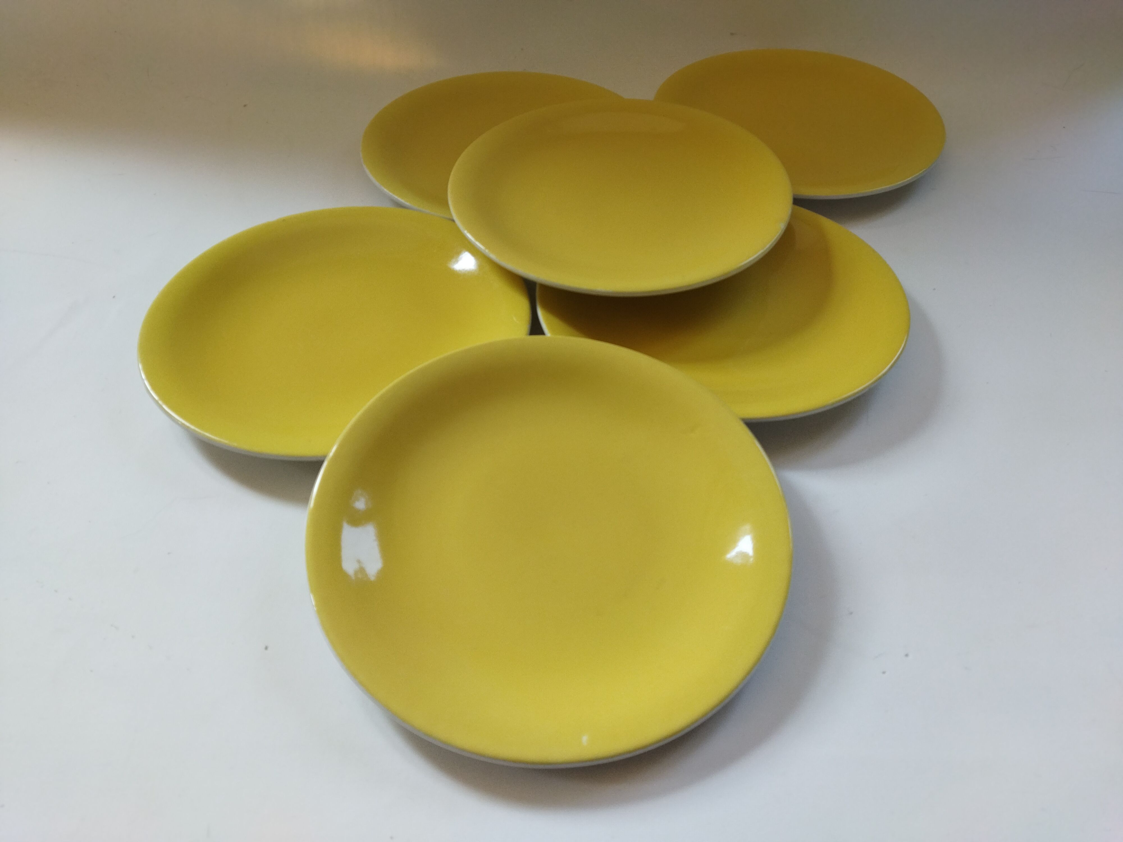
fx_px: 876
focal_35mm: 27
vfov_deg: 51.4
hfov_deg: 65.3
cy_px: 421
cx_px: 562
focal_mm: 4.71
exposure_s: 1/124
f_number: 1.79
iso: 100
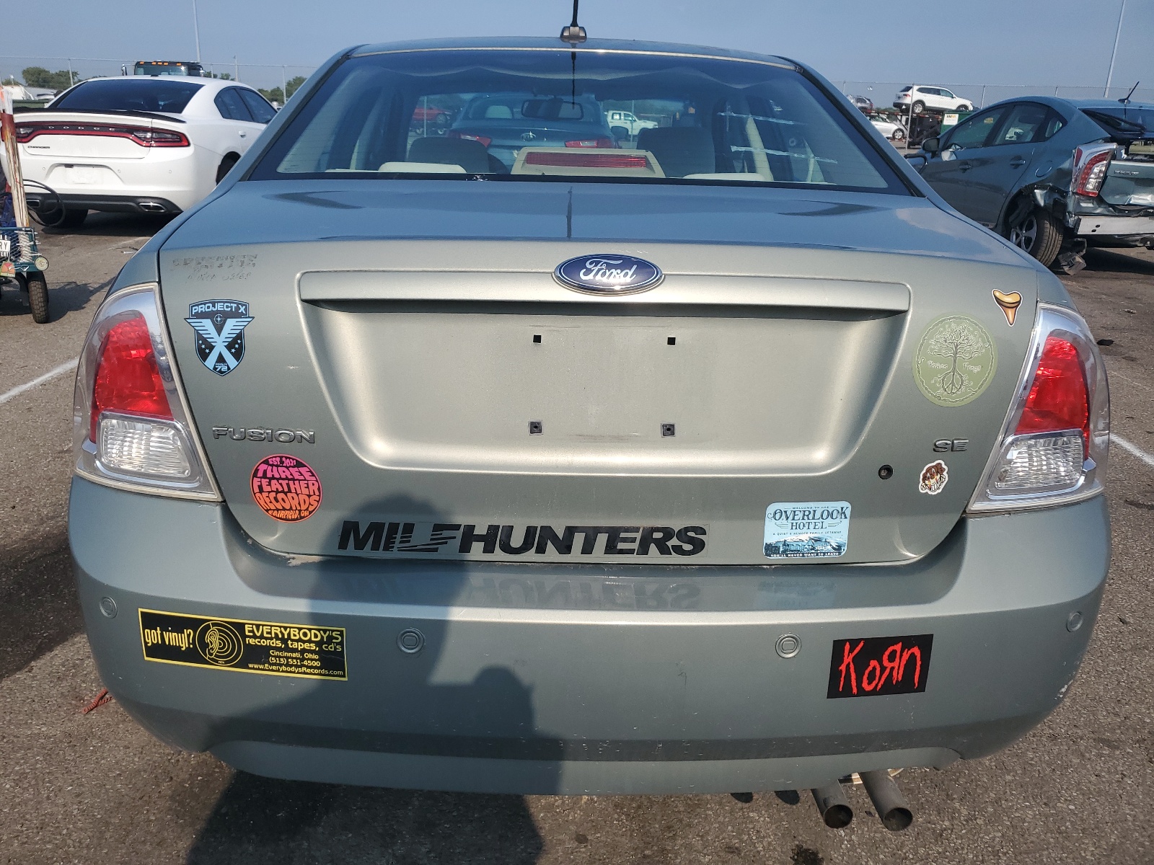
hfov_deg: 67.3
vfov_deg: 53.1
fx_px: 867
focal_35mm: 26
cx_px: 577
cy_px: 432
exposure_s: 1/5000
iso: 50
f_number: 1.5
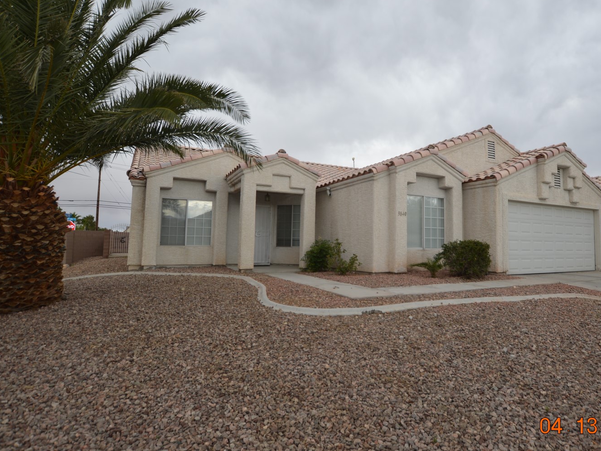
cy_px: 217
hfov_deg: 80.1
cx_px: 357
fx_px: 352
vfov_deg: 65.2
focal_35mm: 20
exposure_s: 1/160
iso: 100
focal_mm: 11.5
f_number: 6.3
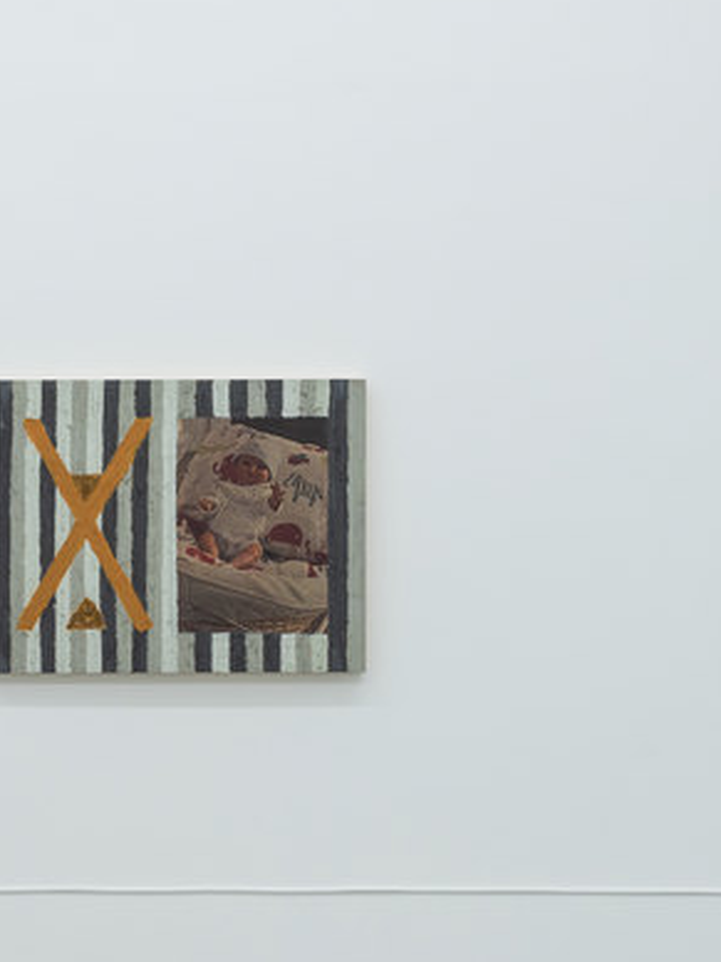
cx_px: 154
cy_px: 697
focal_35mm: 119
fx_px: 3305
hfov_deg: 12.4
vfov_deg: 16.5
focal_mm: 50
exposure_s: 1/10
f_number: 9
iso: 100
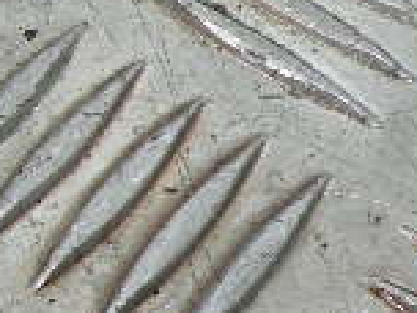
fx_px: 2192
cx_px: -686
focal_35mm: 182
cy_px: -41
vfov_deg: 8.1
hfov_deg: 9.3
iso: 64
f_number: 3.2
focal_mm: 4.7
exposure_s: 1/73
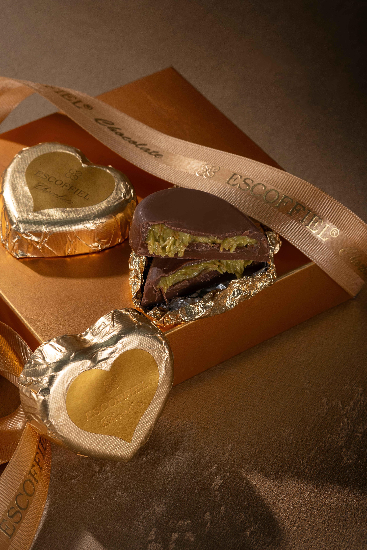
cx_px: 184
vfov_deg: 22.6
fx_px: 1376
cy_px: 275
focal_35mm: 90
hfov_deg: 15.2
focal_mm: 60
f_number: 9
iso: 320
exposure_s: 1/160
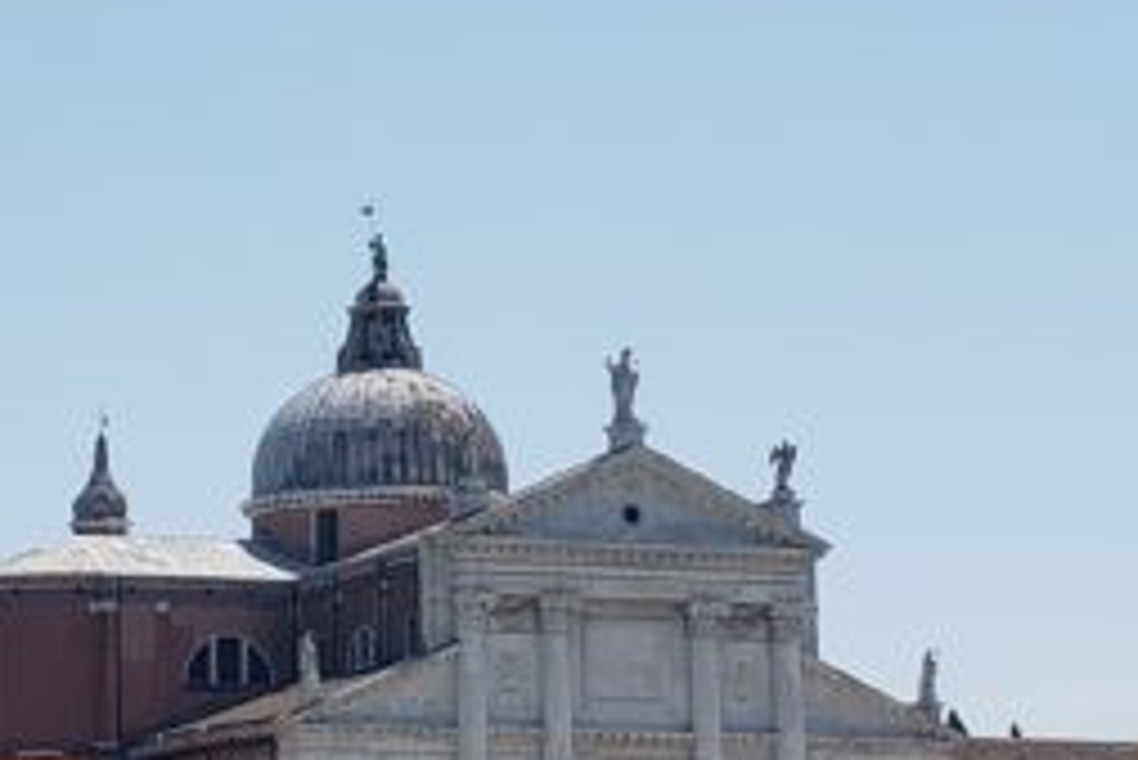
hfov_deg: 23.9
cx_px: 63
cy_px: 157
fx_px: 2593
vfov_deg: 16.6
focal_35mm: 82
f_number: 2.4
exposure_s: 1/2260
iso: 50
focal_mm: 4.3
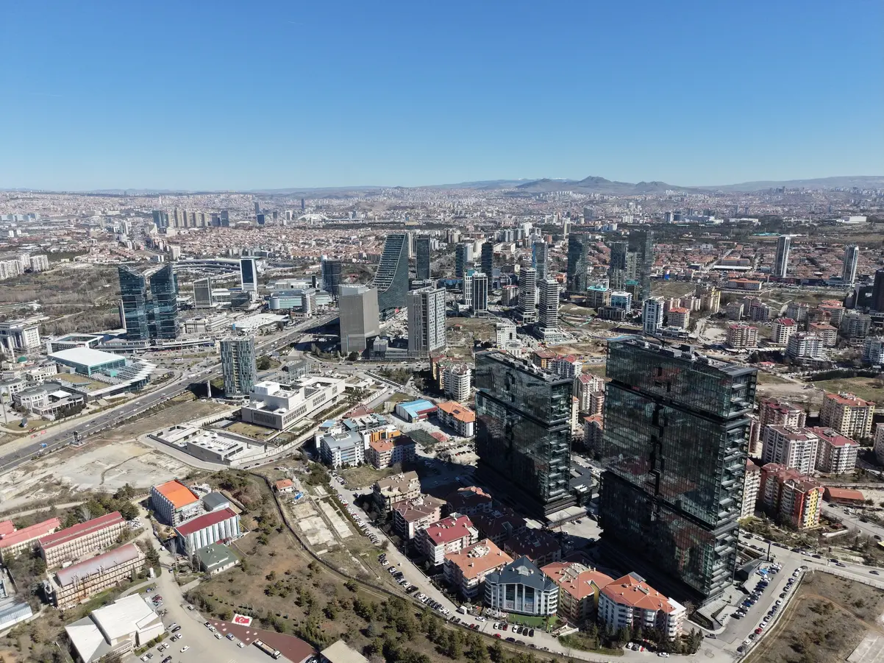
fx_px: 613
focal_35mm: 24
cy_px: 332
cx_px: 442
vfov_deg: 56.8
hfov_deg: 71.6
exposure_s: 1/5000
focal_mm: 8.67
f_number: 1.8
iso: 170
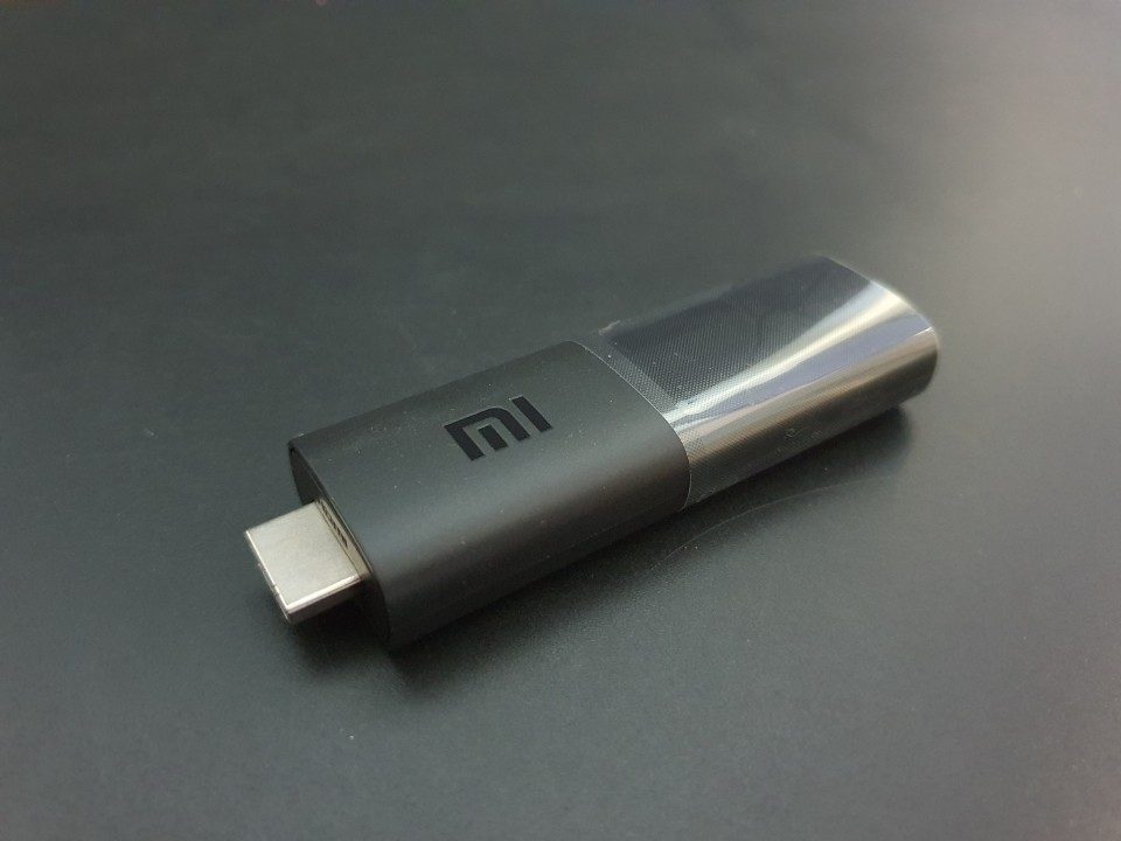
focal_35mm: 26
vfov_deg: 53.1
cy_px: 420
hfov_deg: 67.3
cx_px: 560
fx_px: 842
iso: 1000
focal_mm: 4.3
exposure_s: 1/9
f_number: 1.5
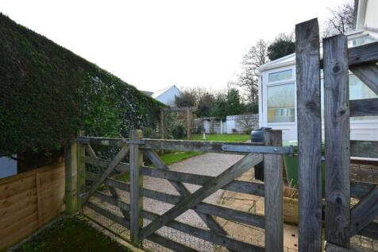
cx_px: 189
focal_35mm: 16
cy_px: 126
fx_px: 173
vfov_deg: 72.0
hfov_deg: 95.0
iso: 400
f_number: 9
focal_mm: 11
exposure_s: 1/125
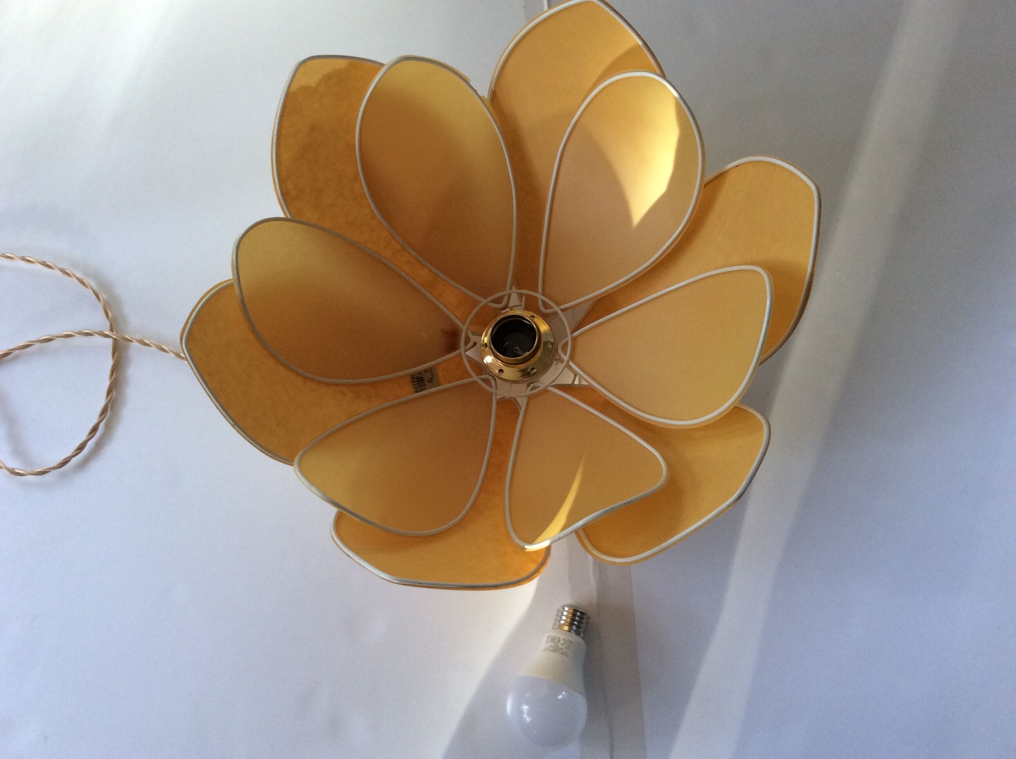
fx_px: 938
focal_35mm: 32
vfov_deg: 44.1
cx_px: 508
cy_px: 380
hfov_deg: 56.9
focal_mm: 3.3
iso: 80
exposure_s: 1/25
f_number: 2.4
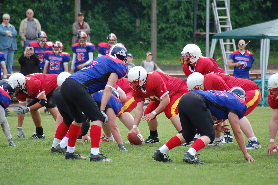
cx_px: 139
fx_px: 2544
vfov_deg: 4.1
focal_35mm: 330
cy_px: 92
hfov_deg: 6.3
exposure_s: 1/640
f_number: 5.3
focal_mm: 220
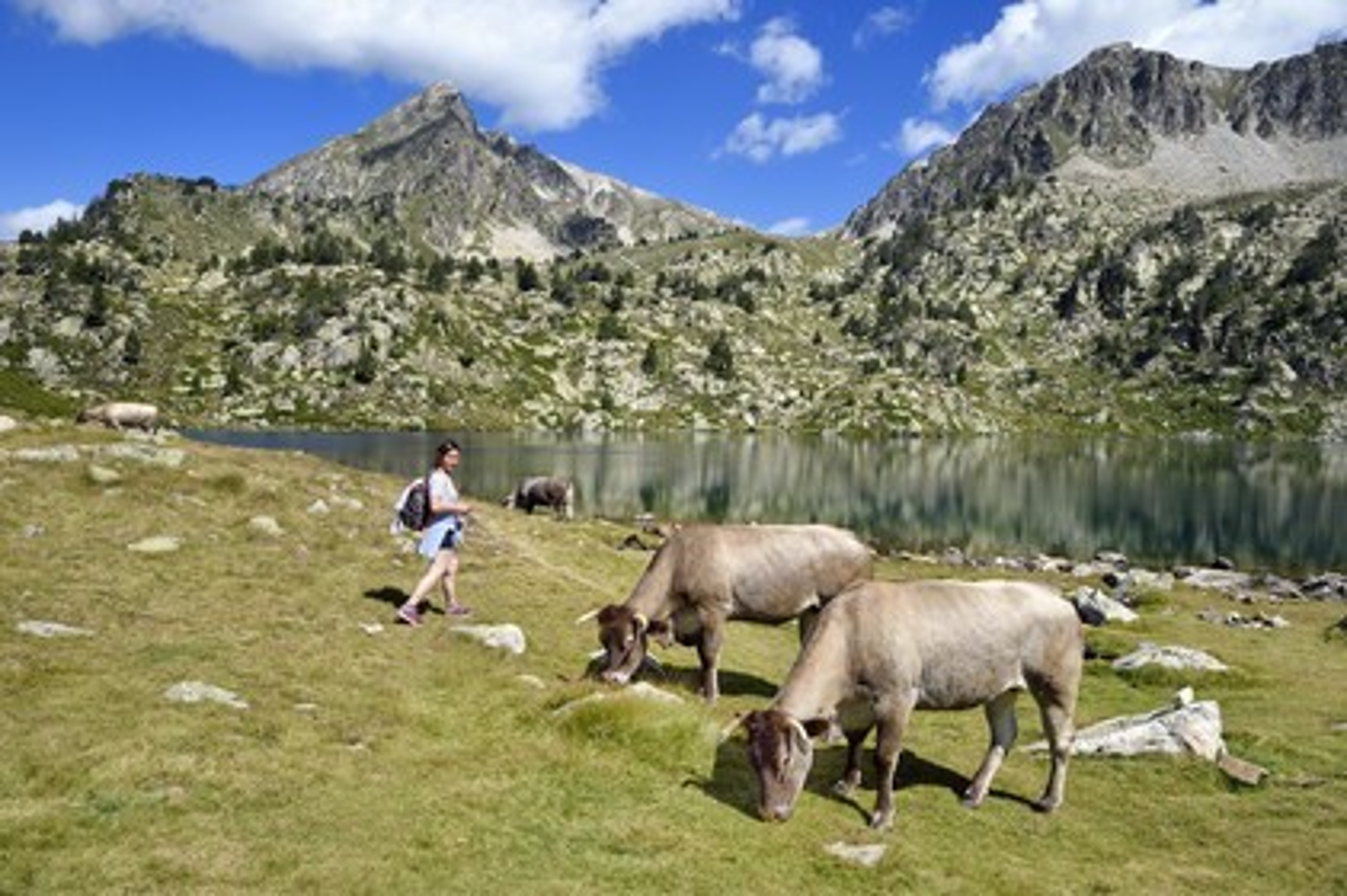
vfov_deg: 46.3
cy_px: 448
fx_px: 1047
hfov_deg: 65.5
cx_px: 674
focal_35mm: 28
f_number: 13
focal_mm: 28
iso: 200
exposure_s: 1/250
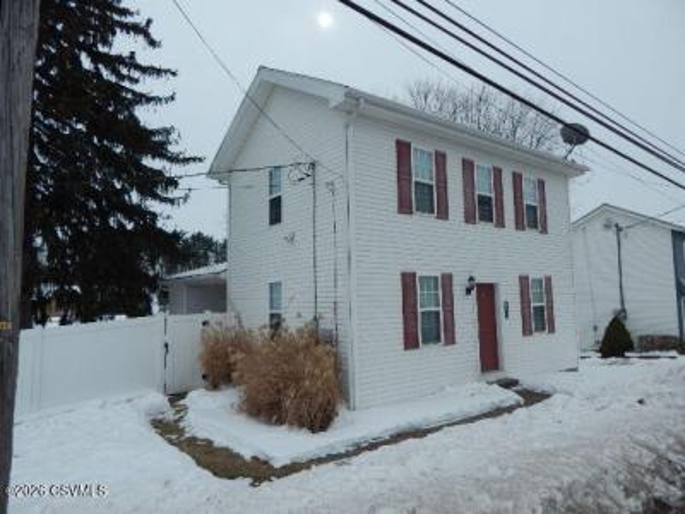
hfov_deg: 76.4
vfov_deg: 61.1
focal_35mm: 22
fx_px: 435
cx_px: 342
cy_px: 257
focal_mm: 4
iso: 125
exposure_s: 1/500
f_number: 6
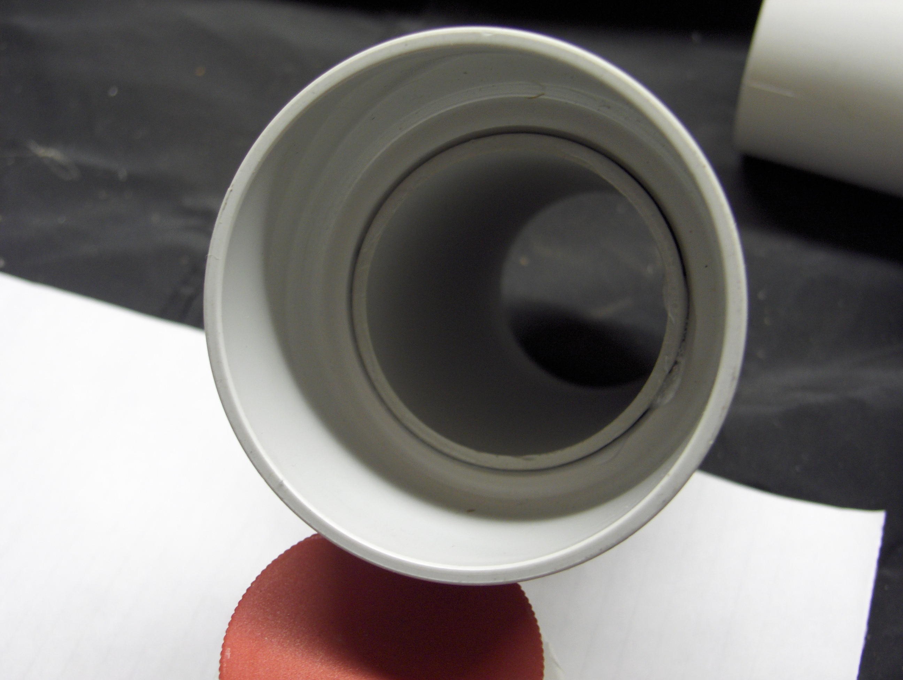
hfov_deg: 42.9
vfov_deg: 33.0
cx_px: 452
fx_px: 1149
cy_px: 340
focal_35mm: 44
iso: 200
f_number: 2.9
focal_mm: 9
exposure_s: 1/15.5
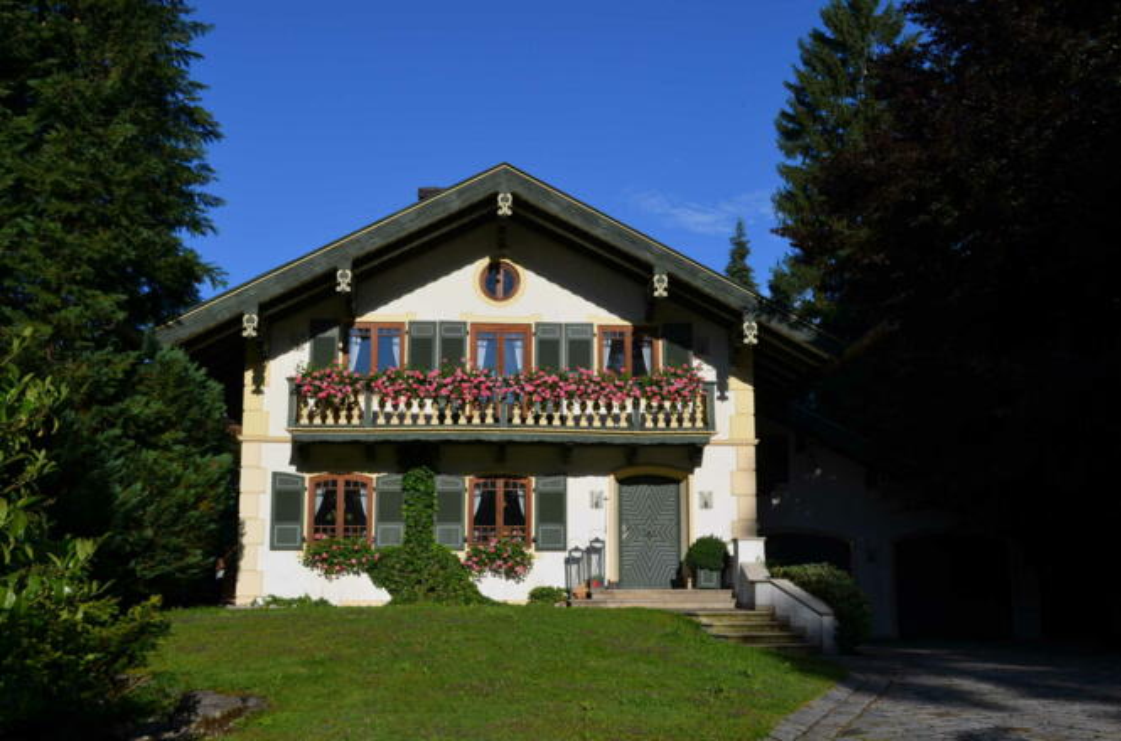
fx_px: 1351
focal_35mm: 44
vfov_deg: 30.7
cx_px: 560
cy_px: 370
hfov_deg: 45.1
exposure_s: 1/320
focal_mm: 29
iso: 100
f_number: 9
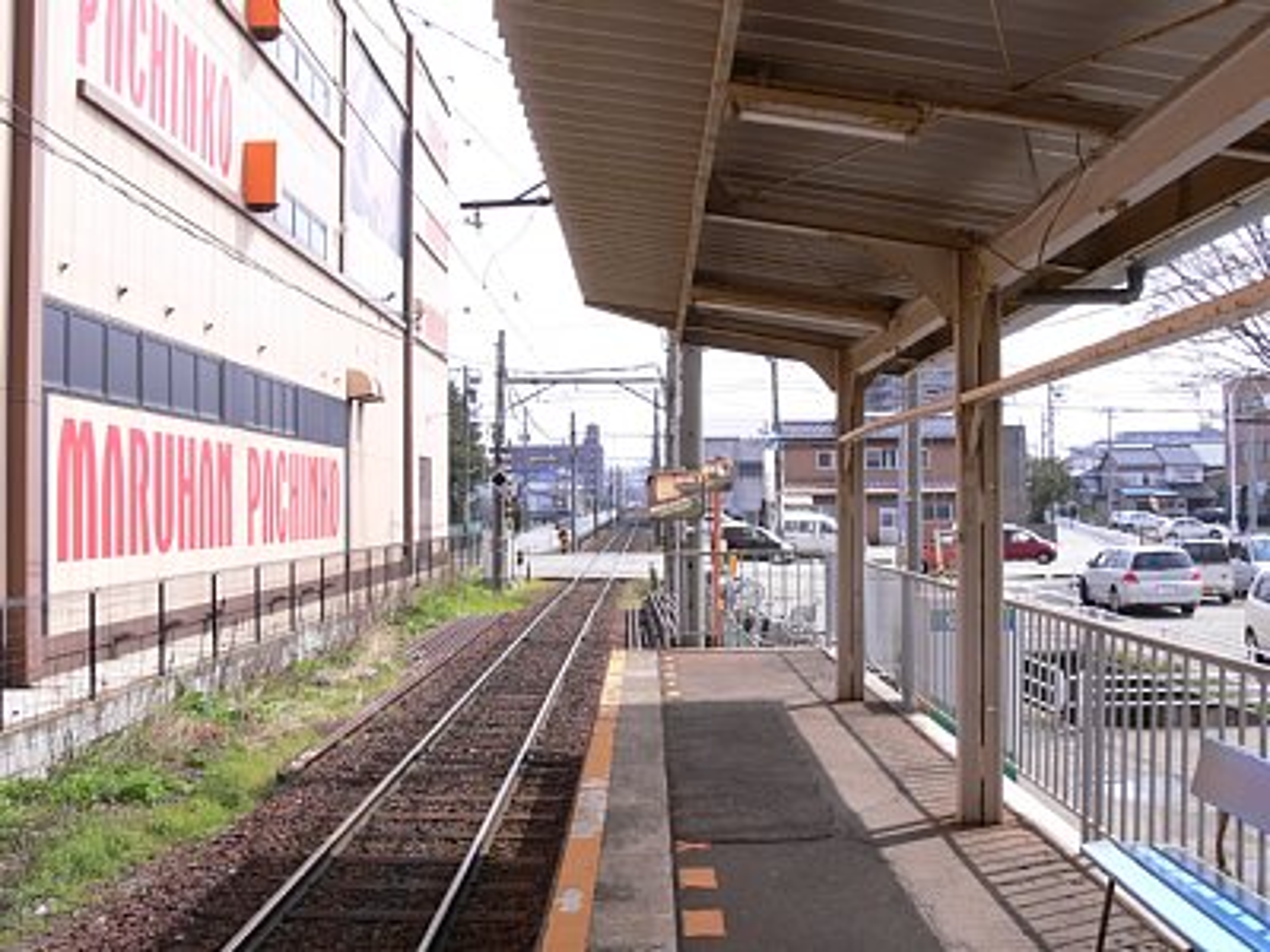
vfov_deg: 40.7
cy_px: 476
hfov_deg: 52.6
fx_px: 1284
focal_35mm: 35
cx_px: 635
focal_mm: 7.4
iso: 80
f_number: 5.6
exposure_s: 1/160
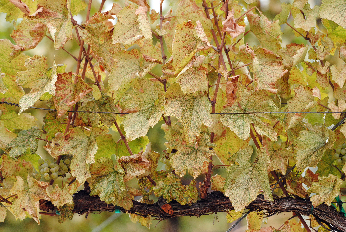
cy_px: 116
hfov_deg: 6.0
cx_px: 173
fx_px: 3320
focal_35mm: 345
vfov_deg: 4.0
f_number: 5.6
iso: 400
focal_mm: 230
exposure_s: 1/400
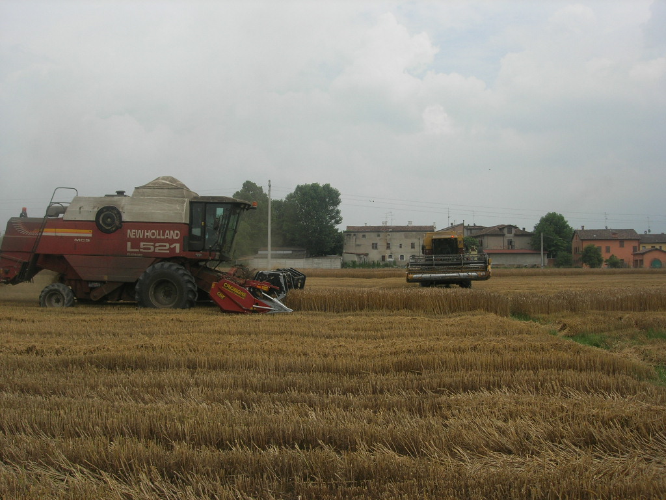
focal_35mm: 38
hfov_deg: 49.0
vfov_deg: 37.7
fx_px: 731
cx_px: 333
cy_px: 250
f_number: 4.8
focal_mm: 7.8
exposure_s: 1/814
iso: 64
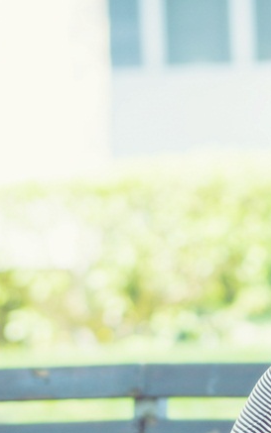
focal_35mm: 425
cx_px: 246
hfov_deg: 3.1
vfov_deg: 4.9
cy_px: 281
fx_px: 5024
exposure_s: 1/500
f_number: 2
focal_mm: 135
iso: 100
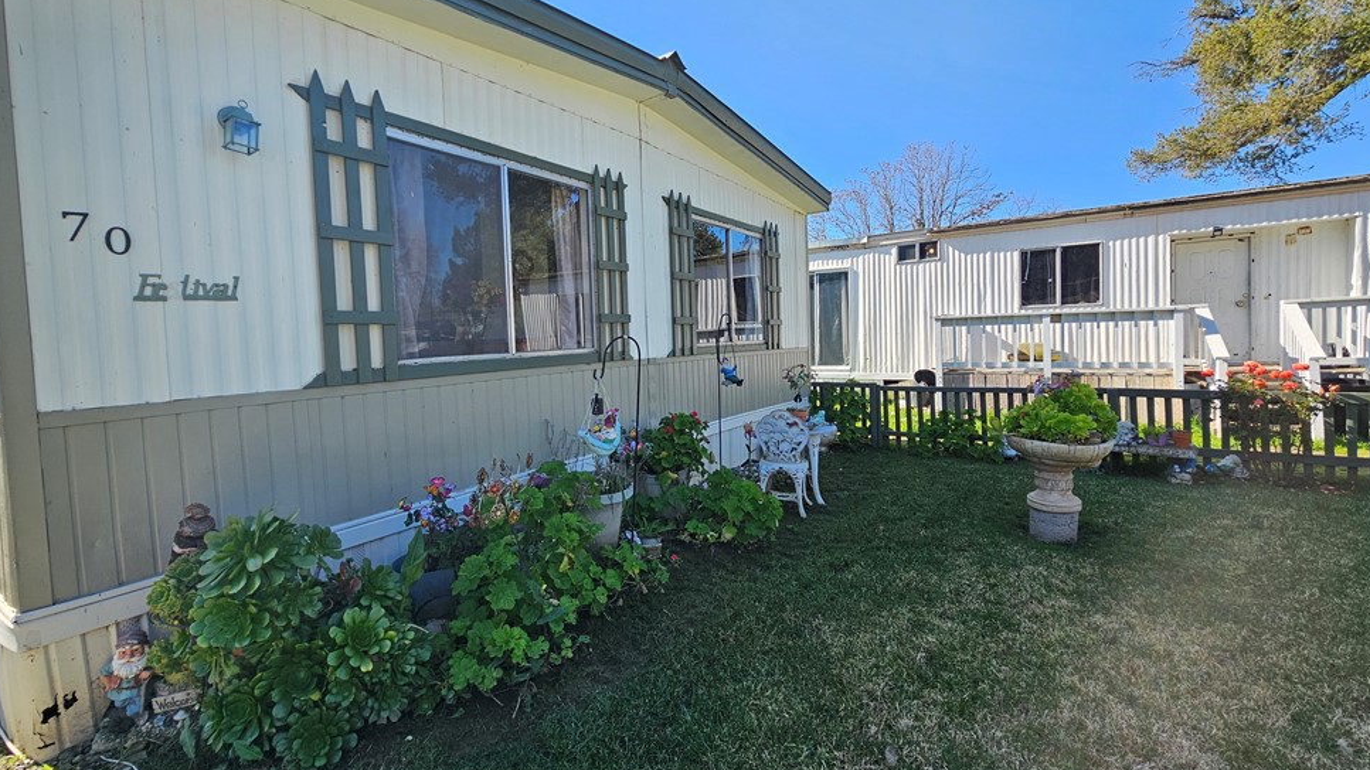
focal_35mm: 15
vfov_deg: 70.5
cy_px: 378
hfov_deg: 103.0
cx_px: 686
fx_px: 545
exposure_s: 1/750
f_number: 2.2
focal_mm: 2.2
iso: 50
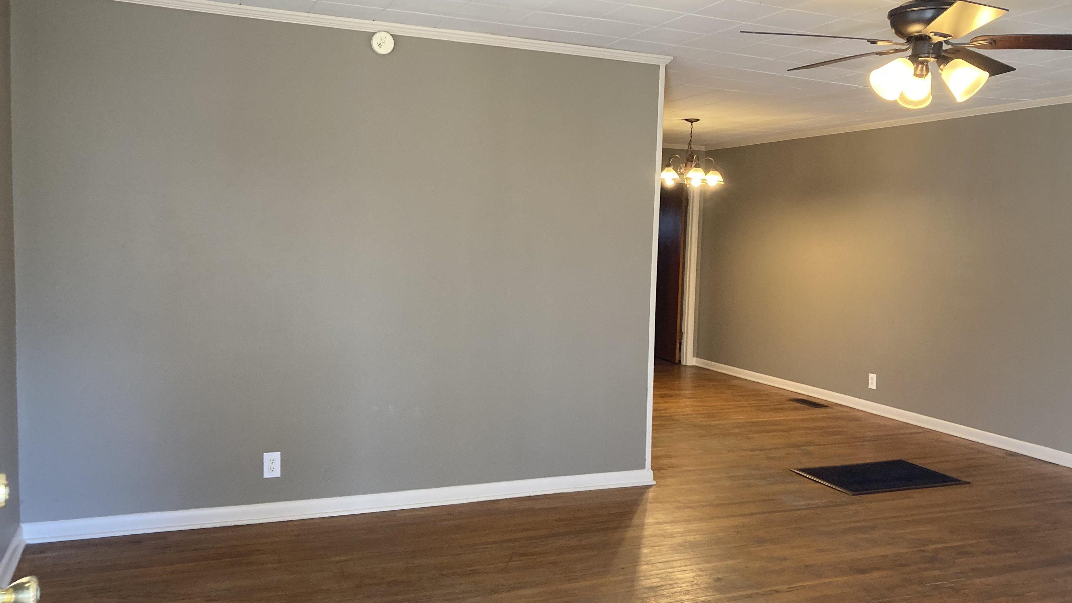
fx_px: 881
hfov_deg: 62.6
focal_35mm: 31
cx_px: 536
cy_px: 308
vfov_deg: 37.8
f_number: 1.8
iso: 125
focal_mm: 3.99
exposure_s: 1/60
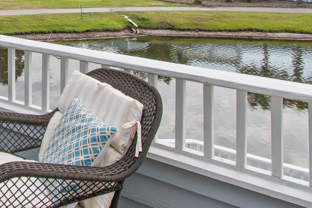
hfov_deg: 32.2
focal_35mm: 51
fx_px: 442
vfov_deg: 24.0
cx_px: -63
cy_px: -44
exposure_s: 1/160
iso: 100
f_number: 6.3
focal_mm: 10
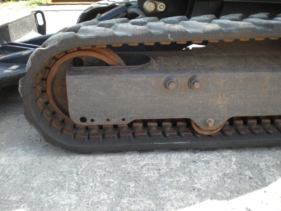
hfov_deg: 49.0
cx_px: 140
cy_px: 106
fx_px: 308
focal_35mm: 38
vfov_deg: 37.7
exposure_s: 1/100
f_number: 3.1
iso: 64
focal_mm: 6.3
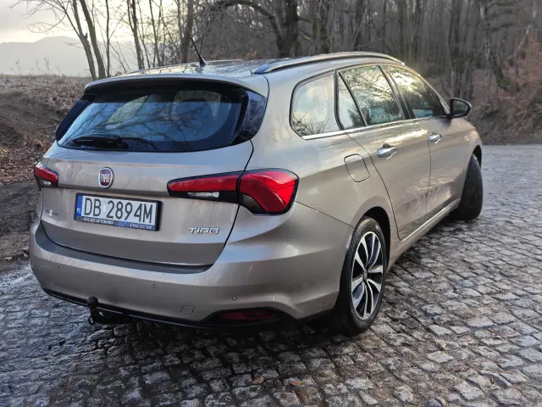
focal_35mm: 35
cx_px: 271
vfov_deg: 40.7
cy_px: 204
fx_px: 548
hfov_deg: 52.6
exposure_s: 1/399
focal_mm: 8.72
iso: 50
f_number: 2
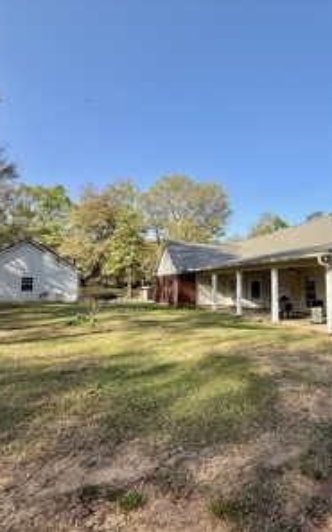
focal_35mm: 20
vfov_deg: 85.1
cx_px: 228
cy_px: 265
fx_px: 290
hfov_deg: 57.9
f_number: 2.2
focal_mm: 2.22
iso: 50
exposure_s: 1/1033
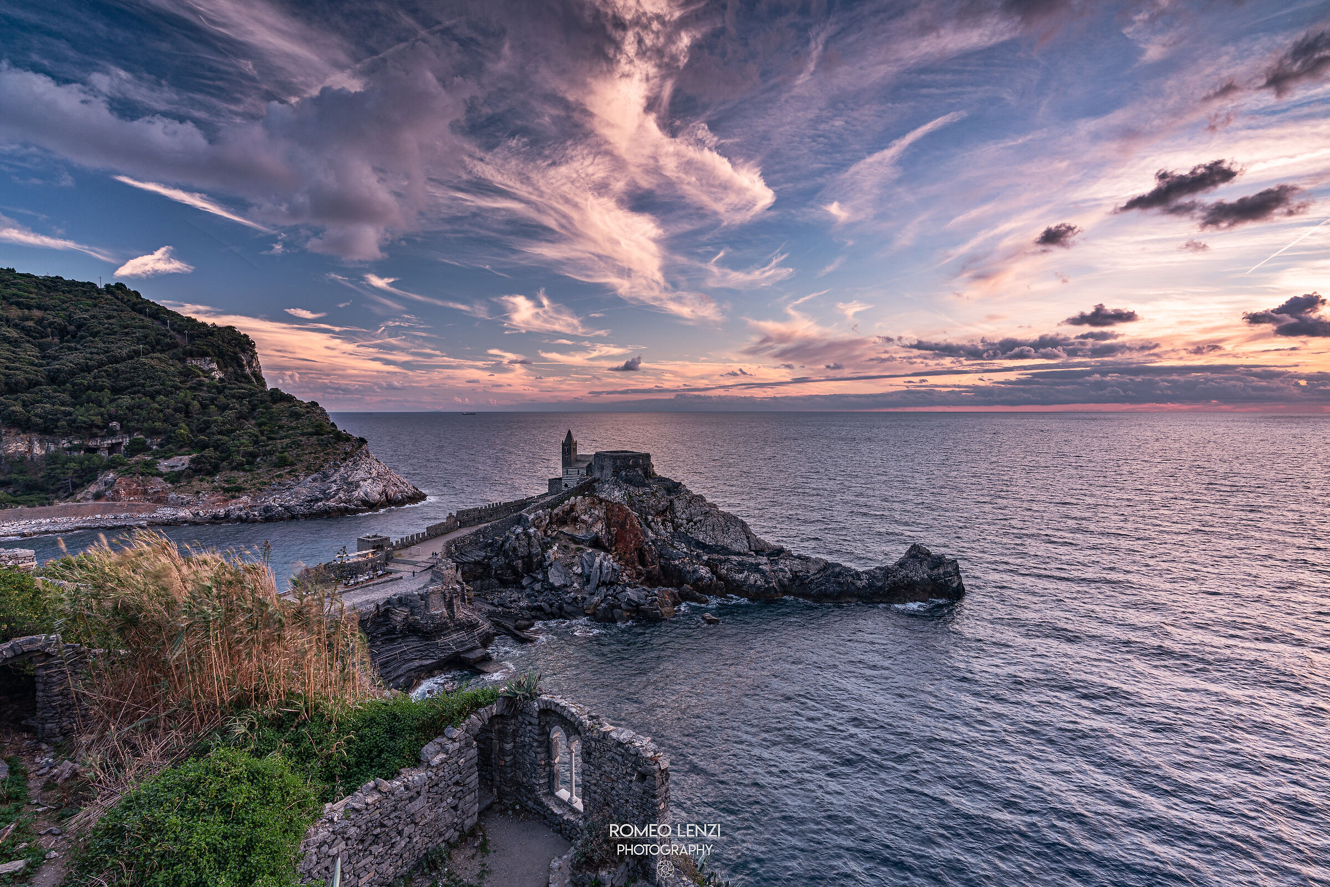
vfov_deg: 73.7
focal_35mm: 16
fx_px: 591
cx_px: 665
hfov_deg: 96.7
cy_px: 444
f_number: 11
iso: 100
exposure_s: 1/2.5
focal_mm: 16
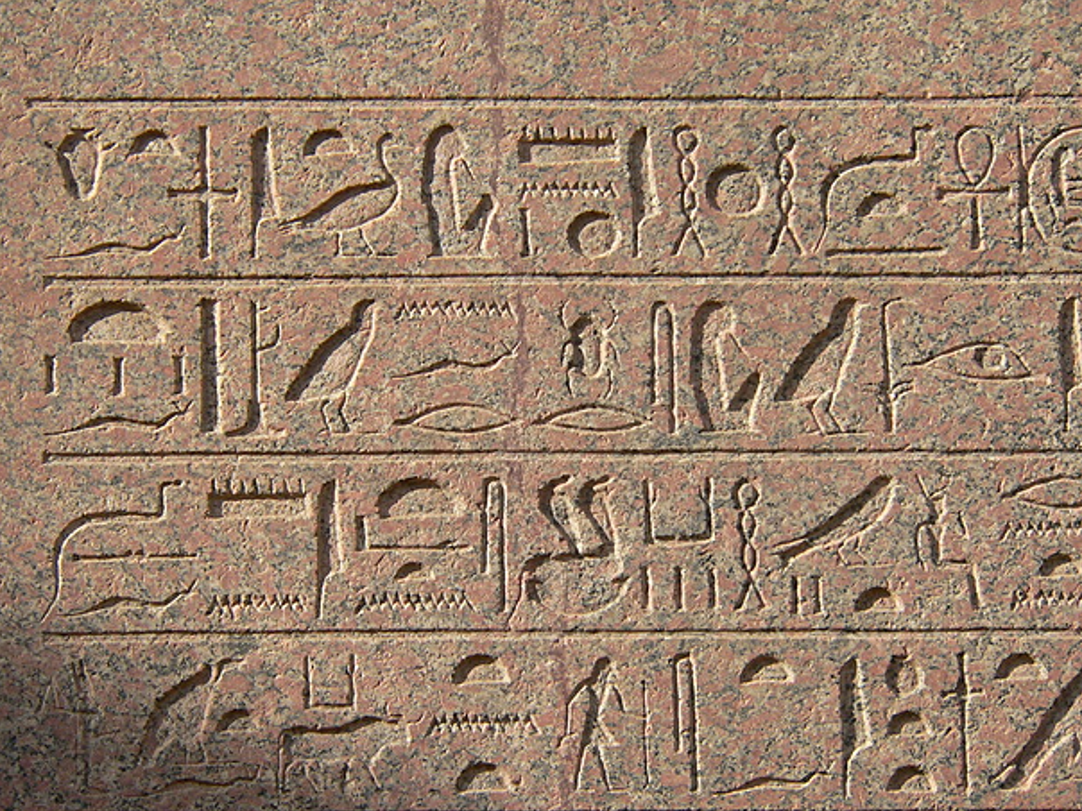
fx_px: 7752
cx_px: 511
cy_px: 428
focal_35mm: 248
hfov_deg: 8.0
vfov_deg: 6.0
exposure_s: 1/500
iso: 80
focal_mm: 38.9
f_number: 4
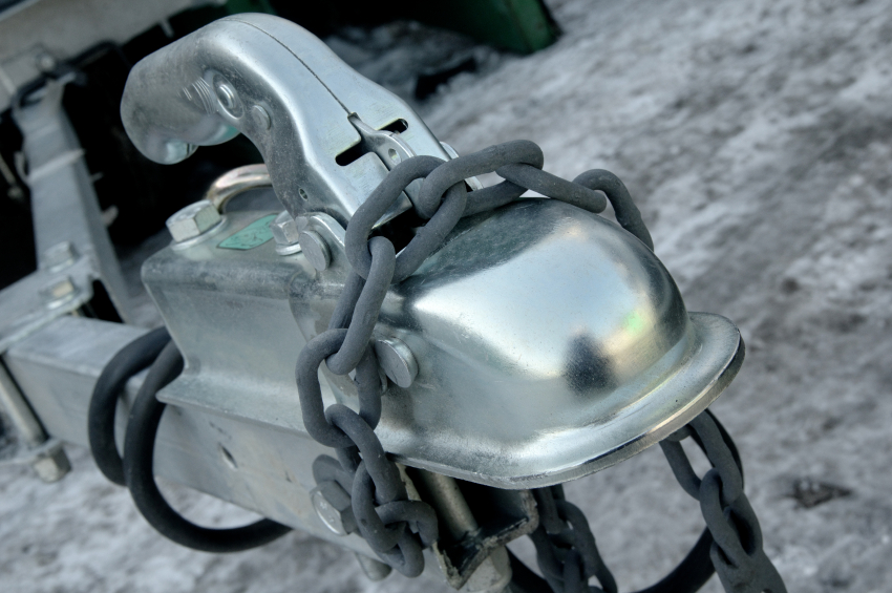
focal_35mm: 64
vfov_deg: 21.2
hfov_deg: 31.4
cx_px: 446
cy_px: 296
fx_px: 1584
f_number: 13
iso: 250
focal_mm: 43
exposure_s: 1/80
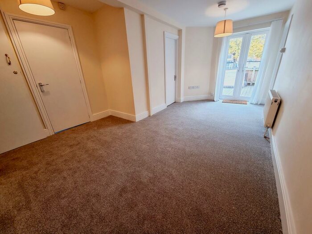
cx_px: 156
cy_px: 117
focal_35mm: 13
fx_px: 117
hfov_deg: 106.2
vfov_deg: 89.9
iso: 125
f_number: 2.2
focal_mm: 2.2
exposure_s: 1/50
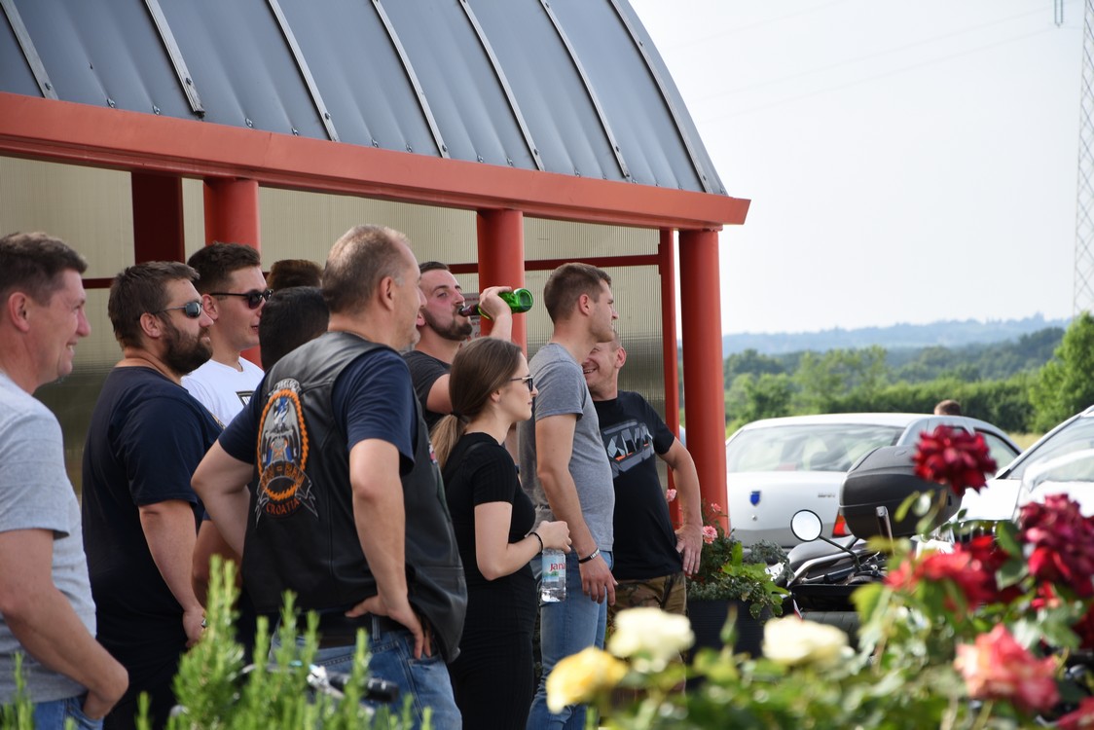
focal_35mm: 158
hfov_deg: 13.0
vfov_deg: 8.7
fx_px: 4787
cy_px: 365
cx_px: 547
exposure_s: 1/160
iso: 100
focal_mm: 105
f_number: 7.1
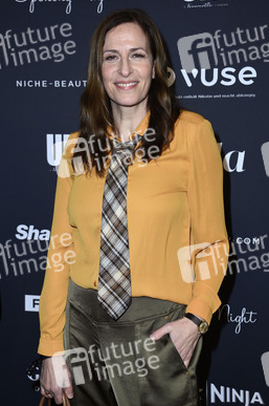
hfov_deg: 22.6
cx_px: 136
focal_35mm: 60
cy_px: 206
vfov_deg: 33.4
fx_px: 674
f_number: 5.6
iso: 400
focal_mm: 58
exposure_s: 1/250
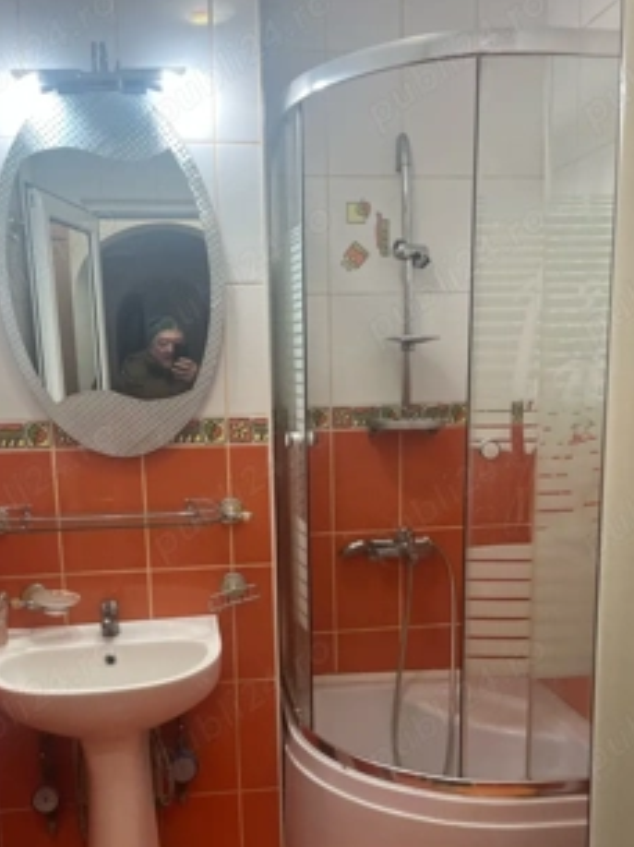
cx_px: 296
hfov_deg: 41.7
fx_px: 831
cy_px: 523
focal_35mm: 34
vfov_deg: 53.5
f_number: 1.6
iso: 125
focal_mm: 5.1
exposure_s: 1/100
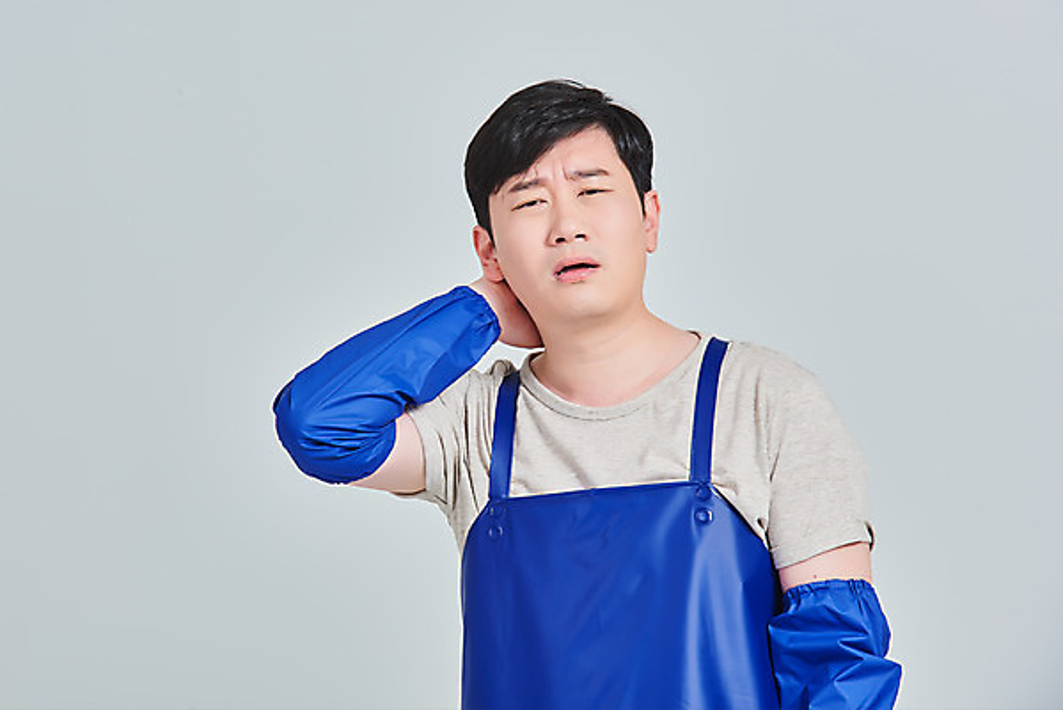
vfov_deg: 8.9
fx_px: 4579
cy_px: 355
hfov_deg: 13.2
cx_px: 532
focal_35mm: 155
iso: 100
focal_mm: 155
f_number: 14
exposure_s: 1/125
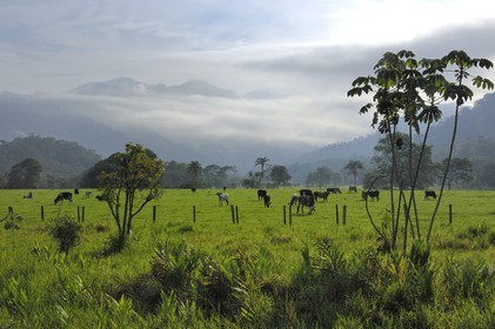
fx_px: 659
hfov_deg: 41.1
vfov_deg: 28.0
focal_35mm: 48
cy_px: 164
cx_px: 248
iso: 100
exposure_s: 1/160
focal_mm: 32
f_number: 14
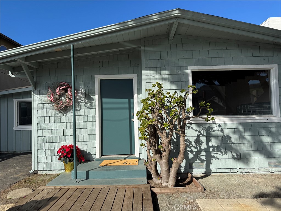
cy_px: 106
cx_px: 140
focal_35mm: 24
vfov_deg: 56.8
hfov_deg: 71.6
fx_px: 195
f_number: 1.78
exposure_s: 1/4608
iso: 80
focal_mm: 6.76
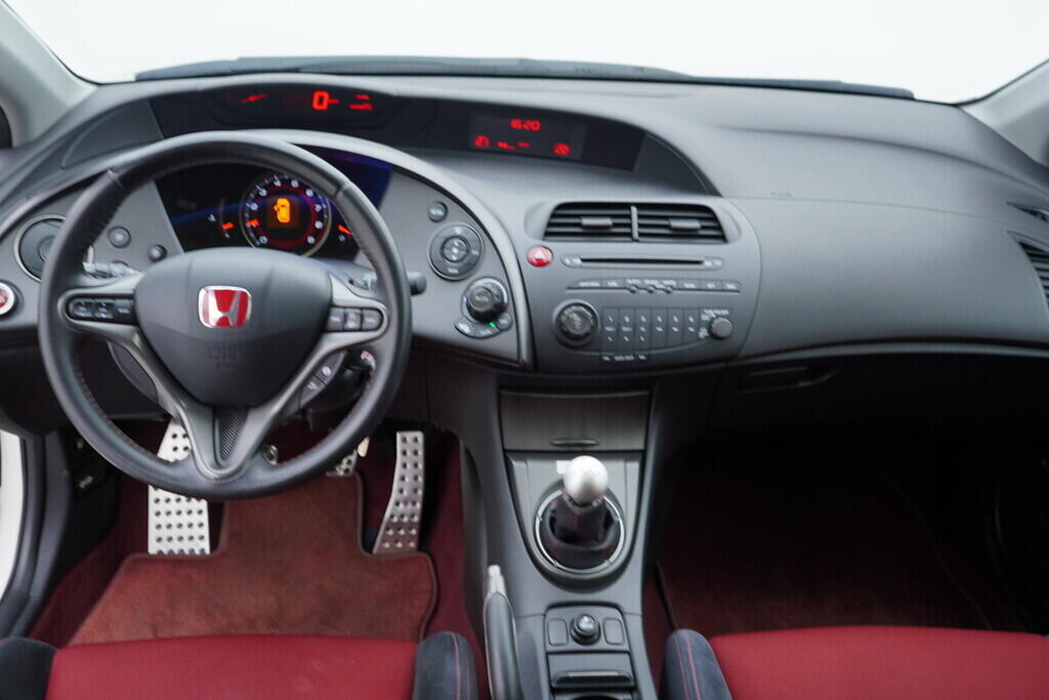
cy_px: 350
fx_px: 1049
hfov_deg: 53.1
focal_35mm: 36
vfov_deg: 36.9
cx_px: 524
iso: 125
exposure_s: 1/40
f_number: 2.8
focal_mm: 24
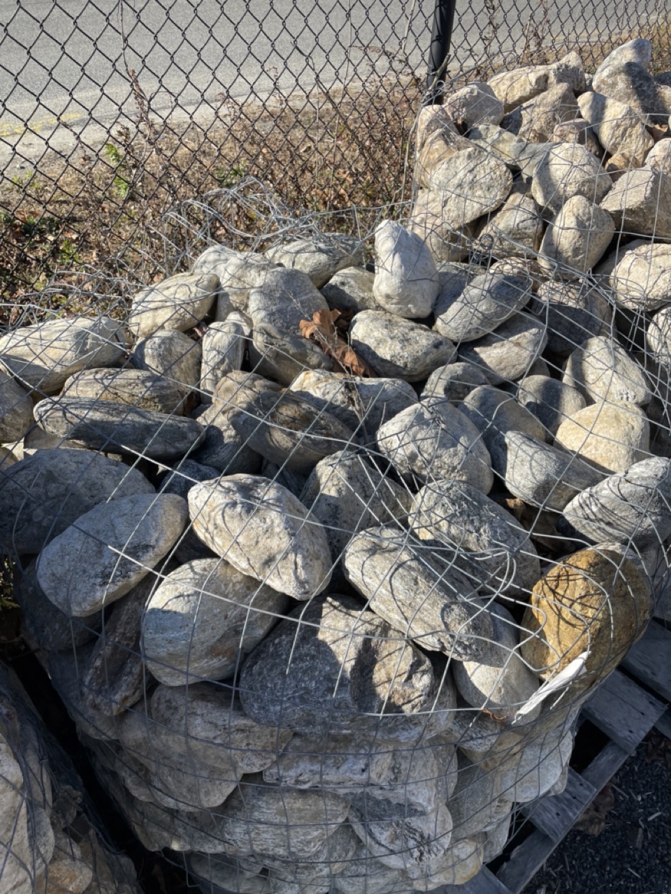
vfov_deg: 67.3
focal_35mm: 26
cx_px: 336
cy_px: 447
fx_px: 672
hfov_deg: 53.1
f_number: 1.6
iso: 32
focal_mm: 4.2
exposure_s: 1/1916
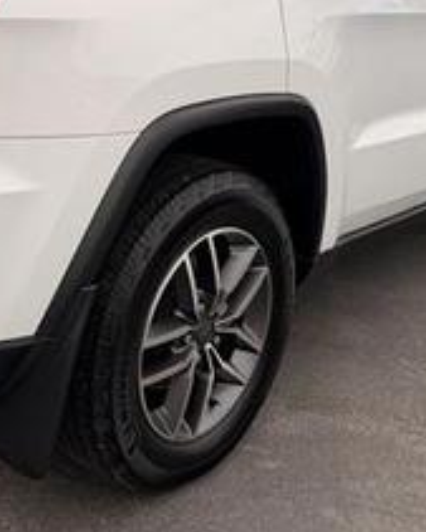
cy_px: 106
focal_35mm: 56
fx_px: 882
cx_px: 81
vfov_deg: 32.6
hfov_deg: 26.6
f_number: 1.78
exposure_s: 1/765
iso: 80
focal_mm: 6.76
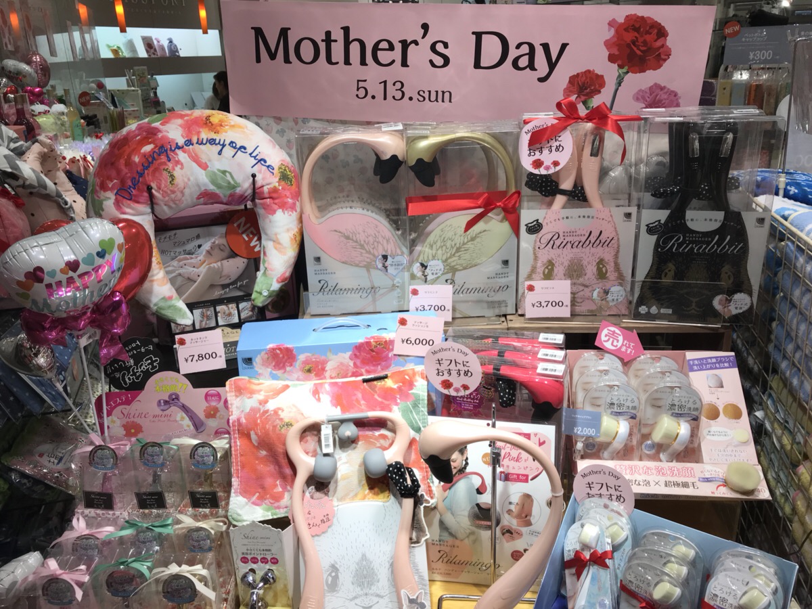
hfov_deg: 63.4
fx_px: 657
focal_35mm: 28
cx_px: 406
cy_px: 304
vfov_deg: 49.7
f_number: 1.8
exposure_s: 1/130
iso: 20
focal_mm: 3.99
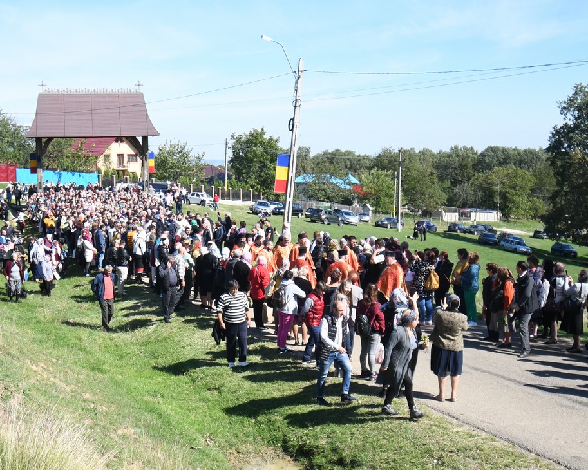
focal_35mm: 37
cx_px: 343
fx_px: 644
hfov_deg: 48.9
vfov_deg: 40.1
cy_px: 257
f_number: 5.6
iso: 500
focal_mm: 20
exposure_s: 1/1250
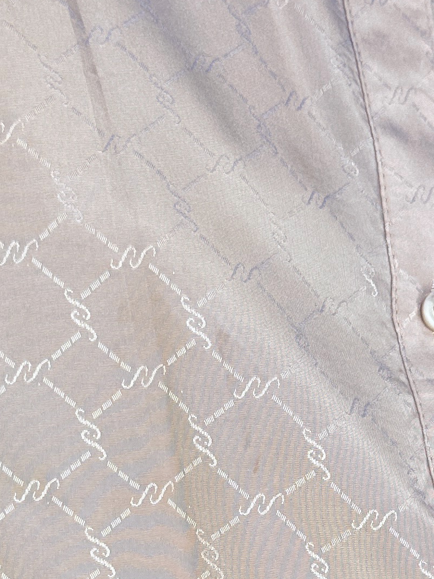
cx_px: 256
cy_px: 437
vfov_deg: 21.3
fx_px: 1520
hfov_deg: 16.2
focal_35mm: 91
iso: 80
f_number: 1.78
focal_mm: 6.86
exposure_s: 1/475
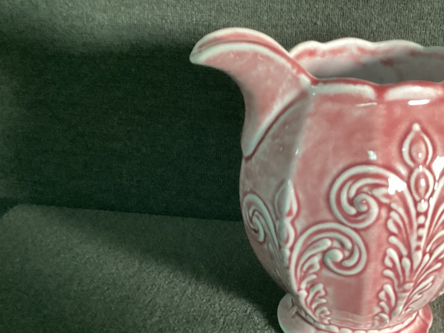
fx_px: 616
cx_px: 302
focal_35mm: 48
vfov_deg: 30.1
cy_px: 221
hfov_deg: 39.1
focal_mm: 3.3
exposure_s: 1/30
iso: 400
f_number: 2.4
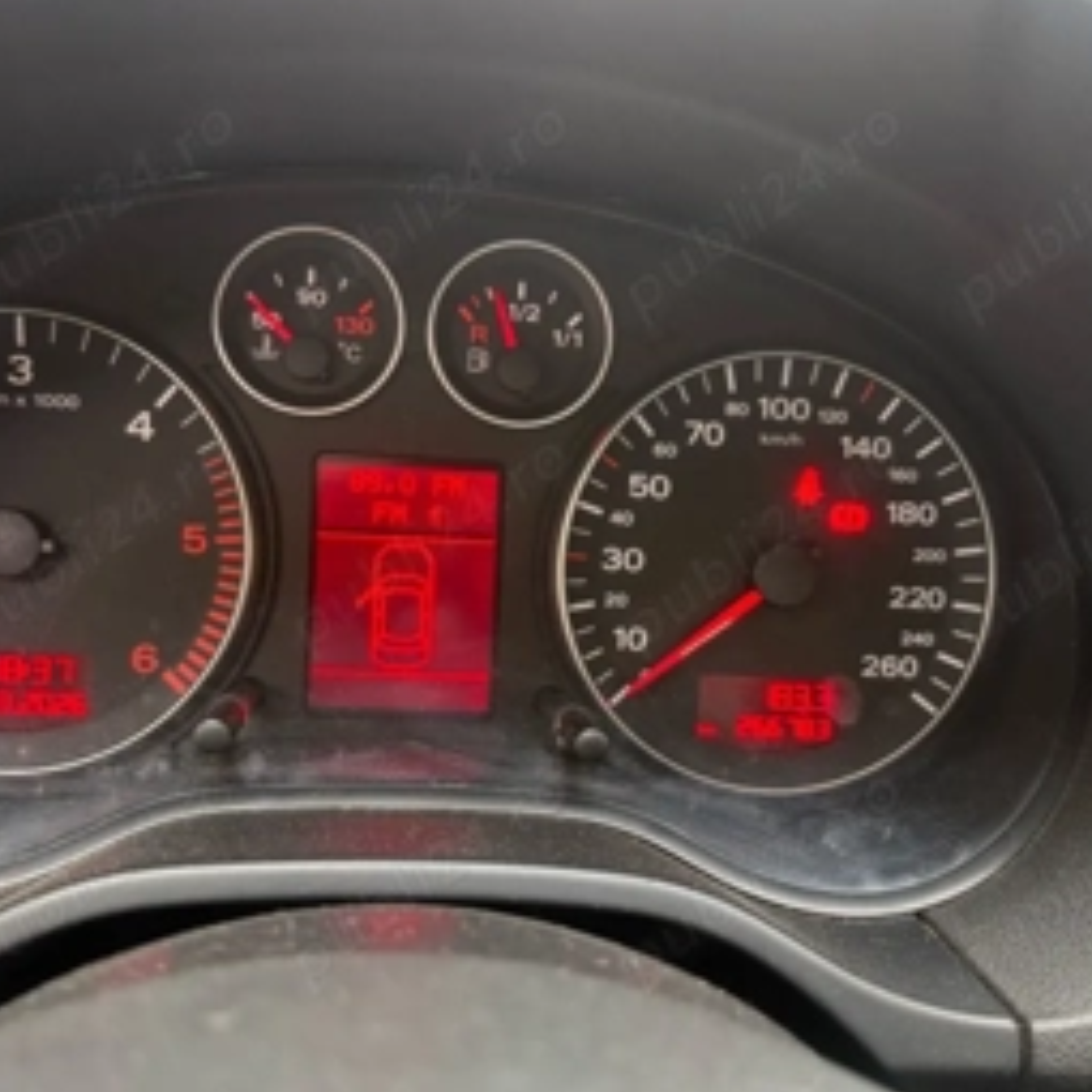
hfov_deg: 46.0
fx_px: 1285
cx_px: 514
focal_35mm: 36
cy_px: 595
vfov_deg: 46.0
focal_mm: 5.96
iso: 125
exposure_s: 1/63
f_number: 1.6
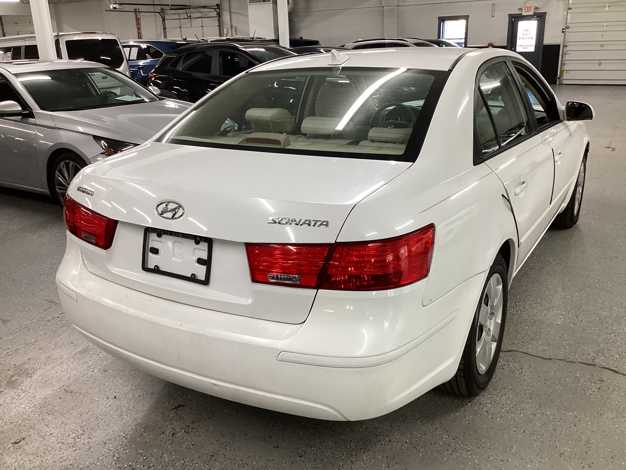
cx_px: 313
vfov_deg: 45.4
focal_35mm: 31
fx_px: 561
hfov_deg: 58.4
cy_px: 235
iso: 100
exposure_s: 1/50
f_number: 2.4
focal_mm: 3.3
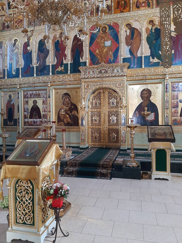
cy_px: 122
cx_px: 91
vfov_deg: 65.3
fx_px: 189
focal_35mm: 27
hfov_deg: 51.4
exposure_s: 1/25
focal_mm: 3.93
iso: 400
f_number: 1.7
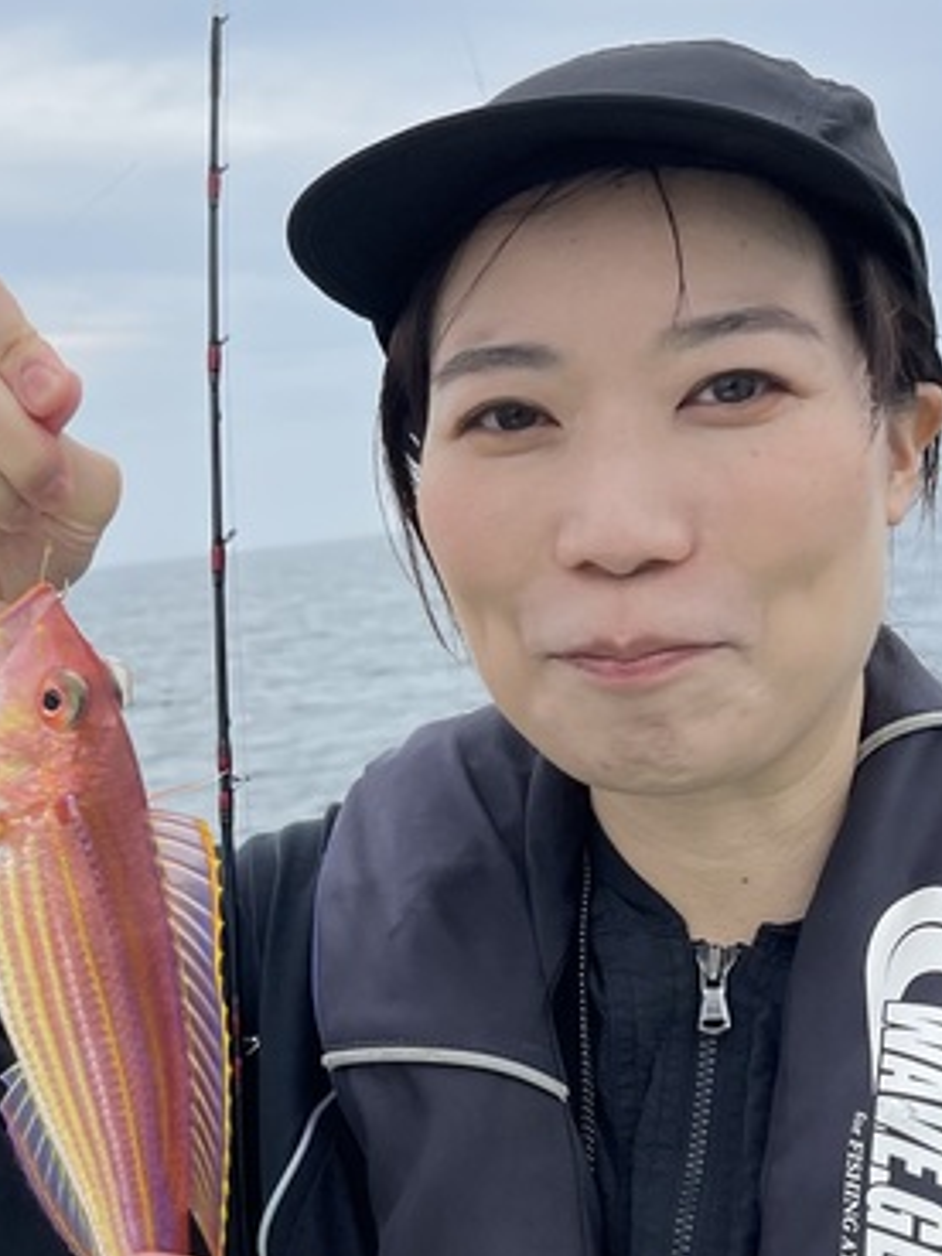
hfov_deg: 24.9
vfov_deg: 33.1
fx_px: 2104
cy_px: 741
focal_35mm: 58
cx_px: 201
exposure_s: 1/2083
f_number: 1.6
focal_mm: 5.1
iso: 32
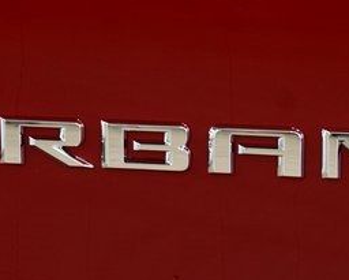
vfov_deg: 7.6
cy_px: 129
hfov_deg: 9.4
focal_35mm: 204
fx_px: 2108
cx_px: 10
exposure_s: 1/30
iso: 1600
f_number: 6.3
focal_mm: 58
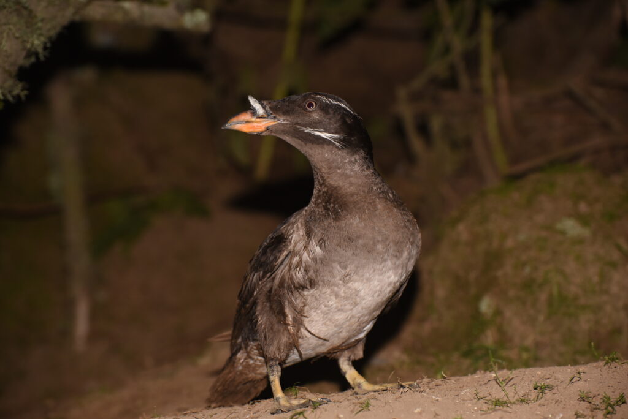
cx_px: 314
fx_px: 2025
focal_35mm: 116
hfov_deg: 17.6
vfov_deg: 11.8
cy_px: 210
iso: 800
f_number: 8
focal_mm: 116
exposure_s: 1/60
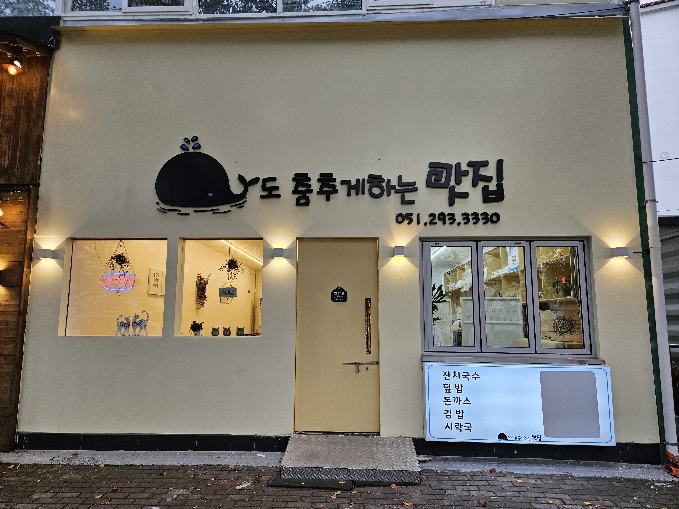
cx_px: 340
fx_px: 451
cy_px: 254
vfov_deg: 58.9
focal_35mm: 23
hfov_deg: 73.9
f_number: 1.8
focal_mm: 5.4
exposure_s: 1/120
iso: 64
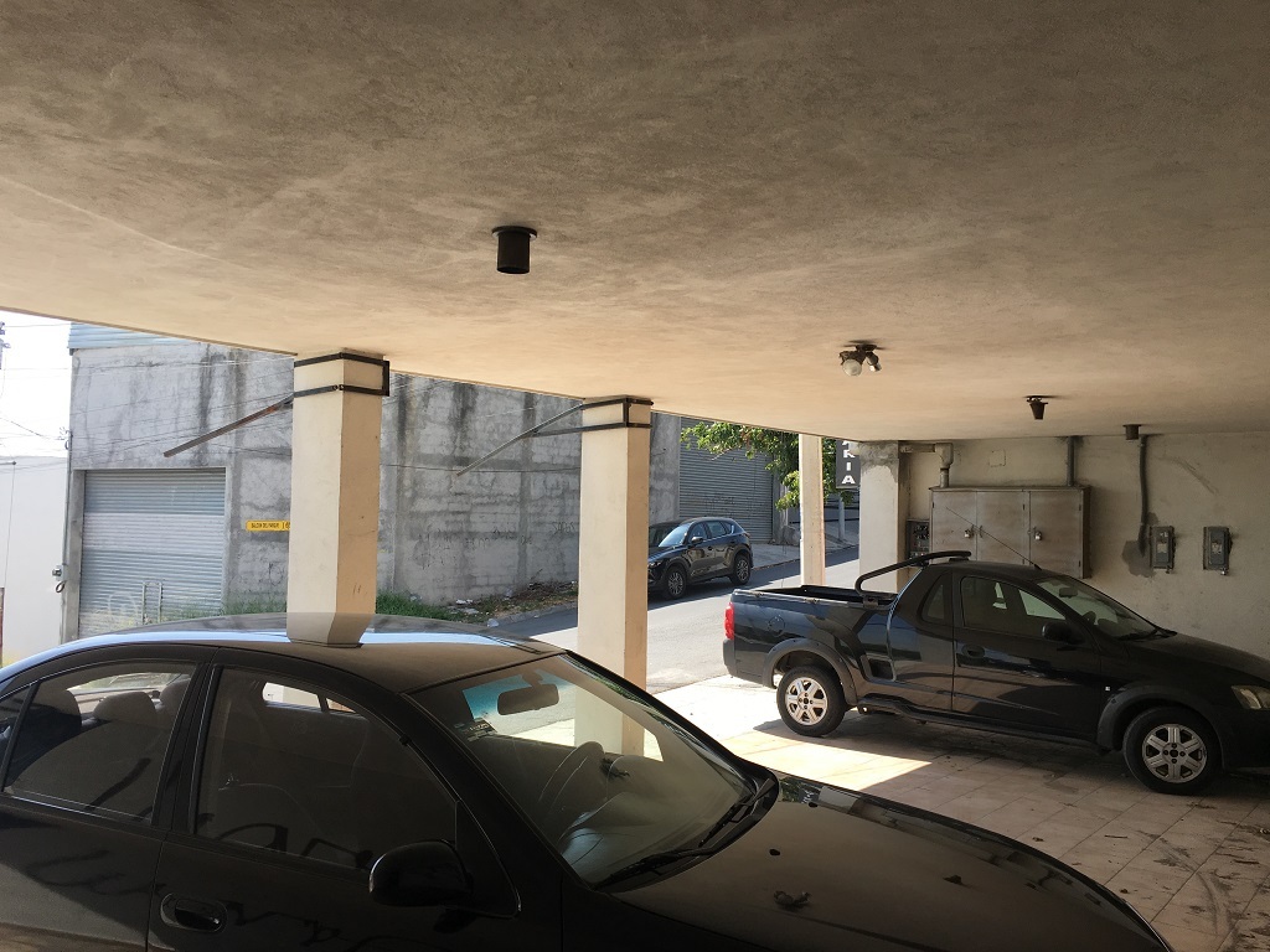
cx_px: 635
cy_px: 476
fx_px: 1064
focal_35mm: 29
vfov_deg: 48.2
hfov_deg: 61.7
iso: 25
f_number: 2.2
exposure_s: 1/523
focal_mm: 4.15
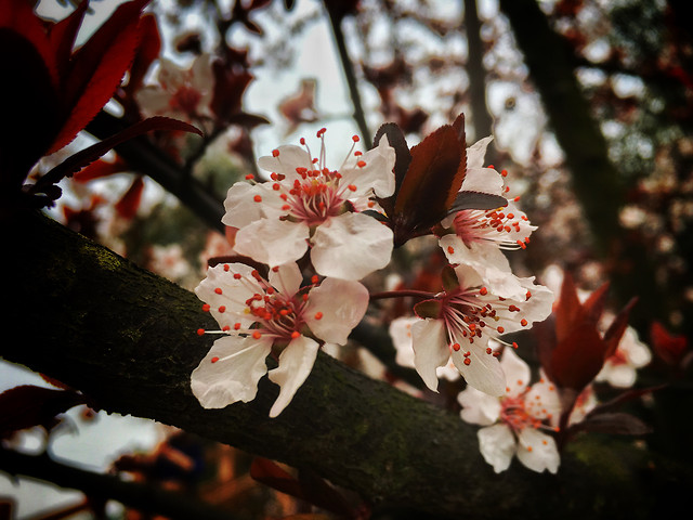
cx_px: 346
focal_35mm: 29
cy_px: 260
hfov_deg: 61.7
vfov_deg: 48.2
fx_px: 581
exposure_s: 1/254
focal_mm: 4.15
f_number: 2.2
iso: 25
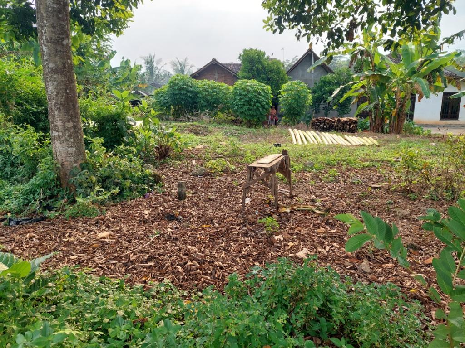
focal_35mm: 24
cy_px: 174
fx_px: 322
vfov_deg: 56.8
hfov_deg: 71.6
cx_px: 232
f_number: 1.8
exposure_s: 1/454
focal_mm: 5.23
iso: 40
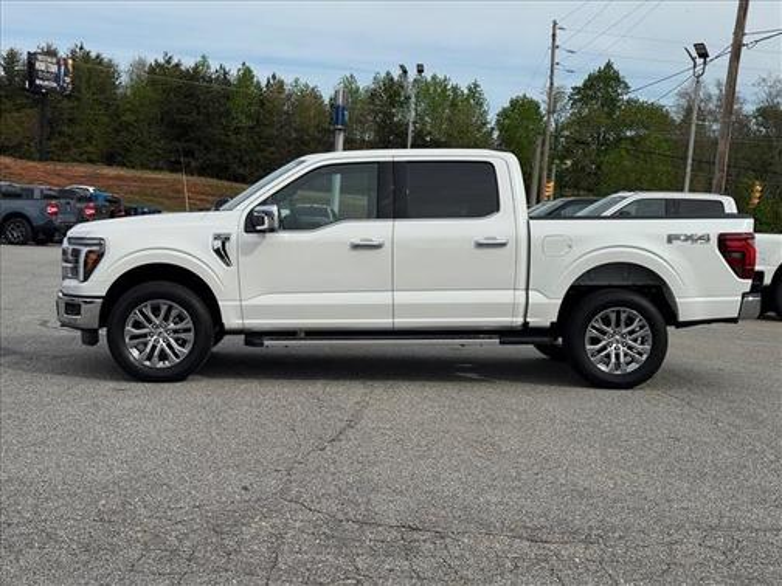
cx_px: 391
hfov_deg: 39.7
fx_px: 1084
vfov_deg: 30.3
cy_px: 293
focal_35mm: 48
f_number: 1.78
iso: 64
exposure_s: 1/5848
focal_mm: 6.76
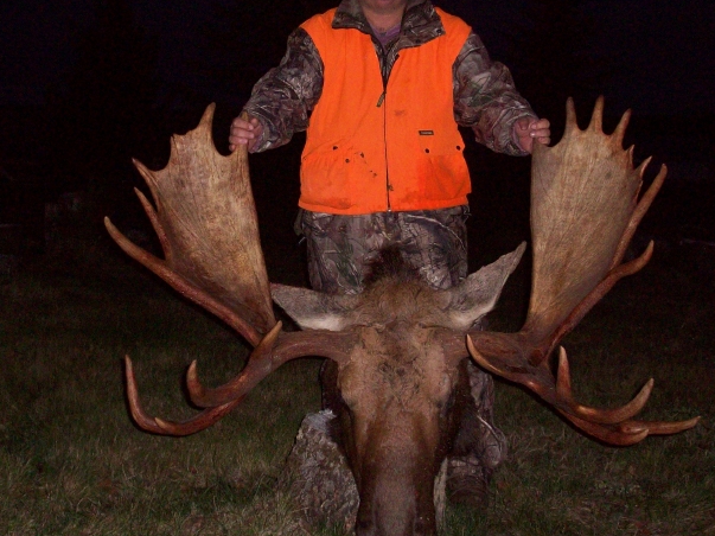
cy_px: 238
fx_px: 1260
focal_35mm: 61
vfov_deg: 24.0
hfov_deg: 31.7
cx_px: 346
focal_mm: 7.6
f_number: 3.1
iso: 200
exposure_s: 1/71.9
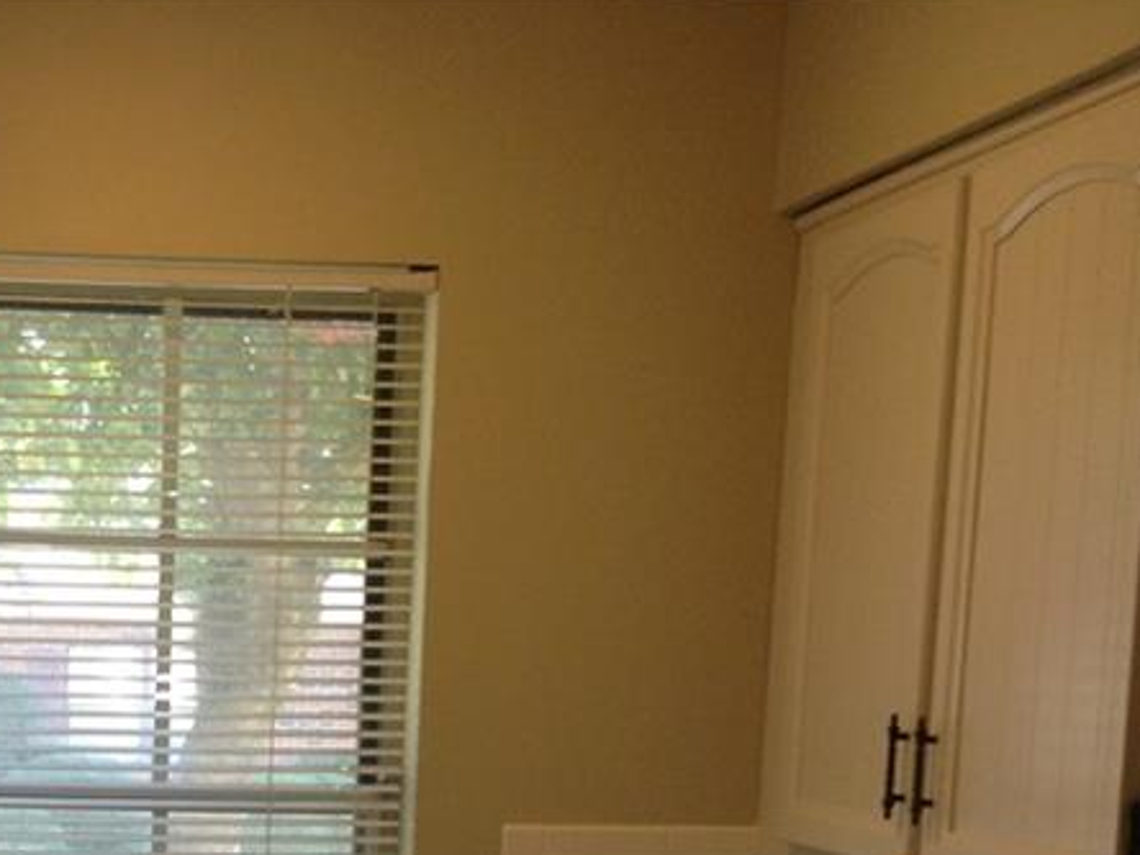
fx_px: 2503
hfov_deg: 25.1
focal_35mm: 76
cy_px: 968
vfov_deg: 18.6
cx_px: 172
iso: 40
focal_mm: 3.3
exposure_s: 1/24
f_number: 2.4
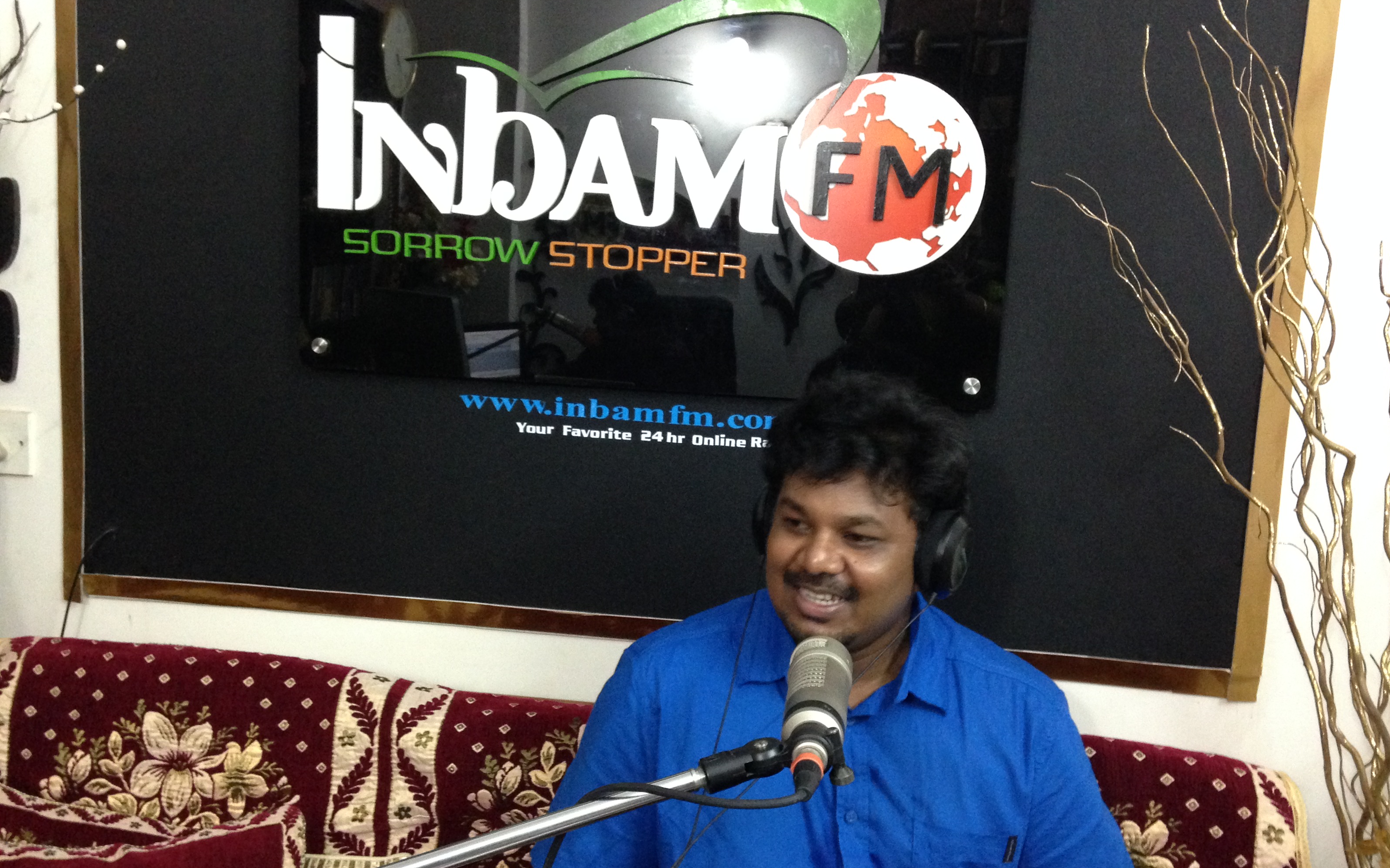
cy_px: 449
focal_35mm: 36
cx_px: 714
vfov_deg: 35.3
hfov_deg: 54.0
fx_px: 1364
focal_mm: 4.12
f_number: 2.4
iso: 400
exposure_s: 1/15
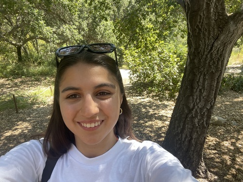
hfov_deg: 73.9
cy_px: 91
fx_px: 161
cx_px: 122
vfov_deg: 58.9
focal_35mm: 23
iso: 64
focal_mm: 2.71
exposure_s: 1/121
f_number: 2.2
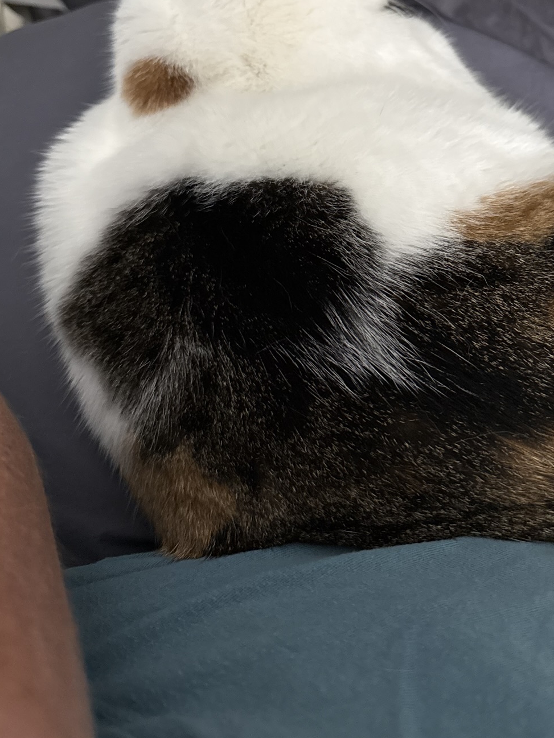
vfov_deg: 48.1
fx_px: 789
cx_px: 407
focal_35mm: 37
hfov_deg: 37.8
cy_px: 176
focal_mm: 6.76
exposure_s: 1/40
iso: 800
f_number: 1.78
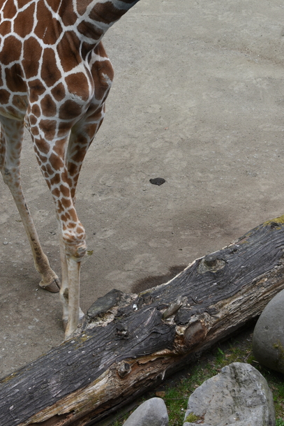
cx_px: 159
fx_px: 993
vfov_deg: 23.7
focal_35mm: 84
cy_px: 65
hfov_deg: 16.3
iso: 100
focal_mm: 40
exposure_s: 1/125
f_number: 5.6
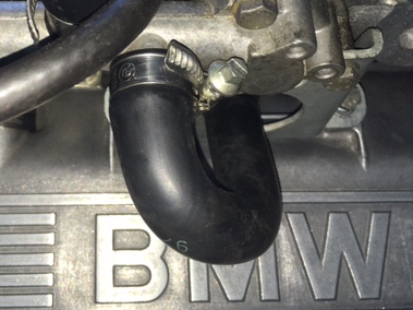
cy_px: 63
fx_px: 584
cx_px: 134
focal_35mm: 49
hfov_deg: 38.4
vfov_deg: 29.0
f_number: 2.2
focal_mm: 4.15
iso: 25
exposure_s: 1/46
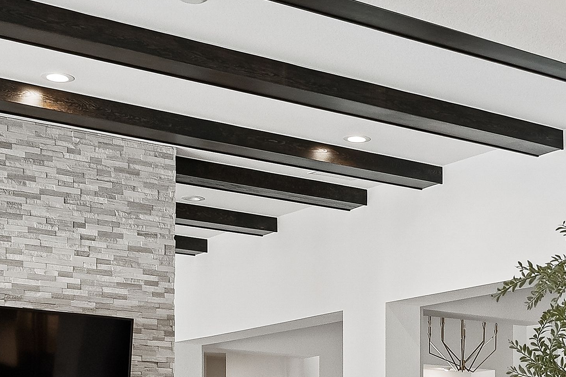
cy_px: 488
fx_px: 1305
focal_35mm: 83
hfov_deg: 23.6
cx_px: 550
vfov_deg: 15.7
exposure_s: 1/30
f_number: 8
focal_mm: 20
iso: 500
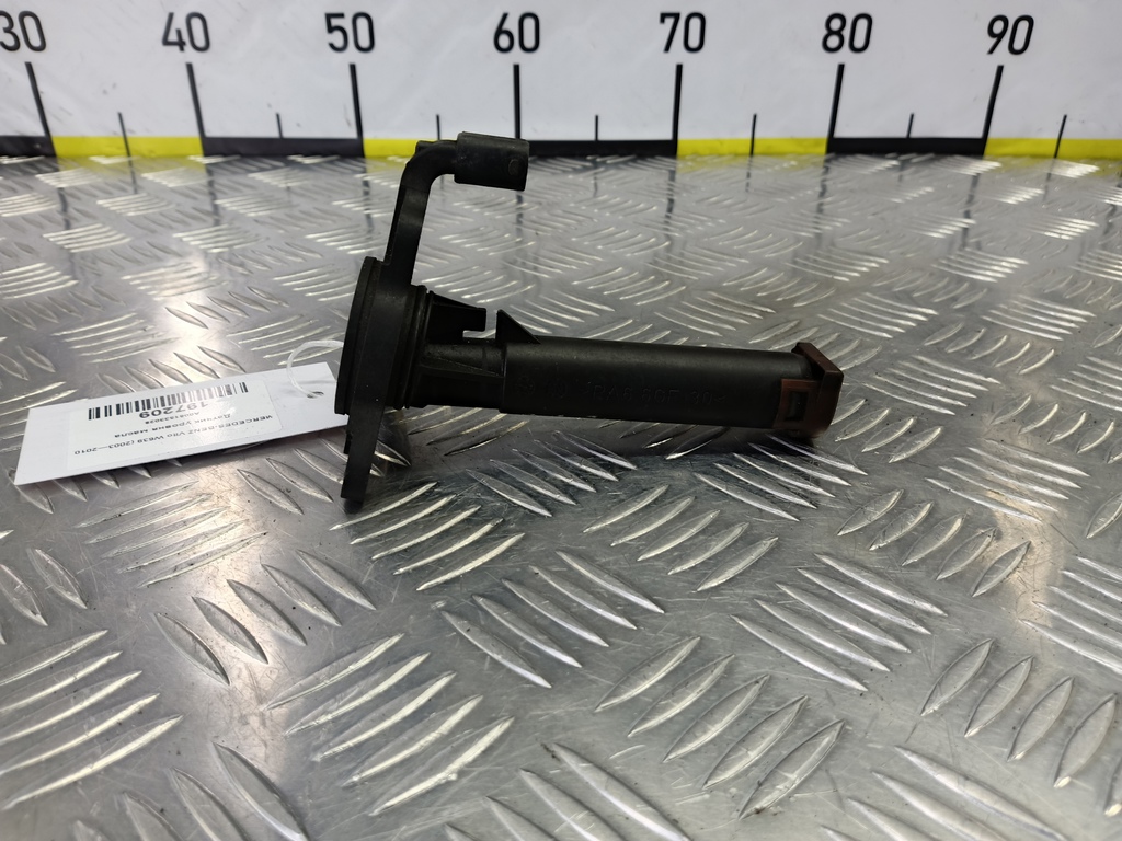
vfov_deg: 58.9
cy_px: 420
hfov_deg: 73.9
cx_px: 561
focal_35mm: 23
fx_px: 745
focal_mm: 4.11
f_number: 1.6
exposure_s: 1/33.3
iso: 123
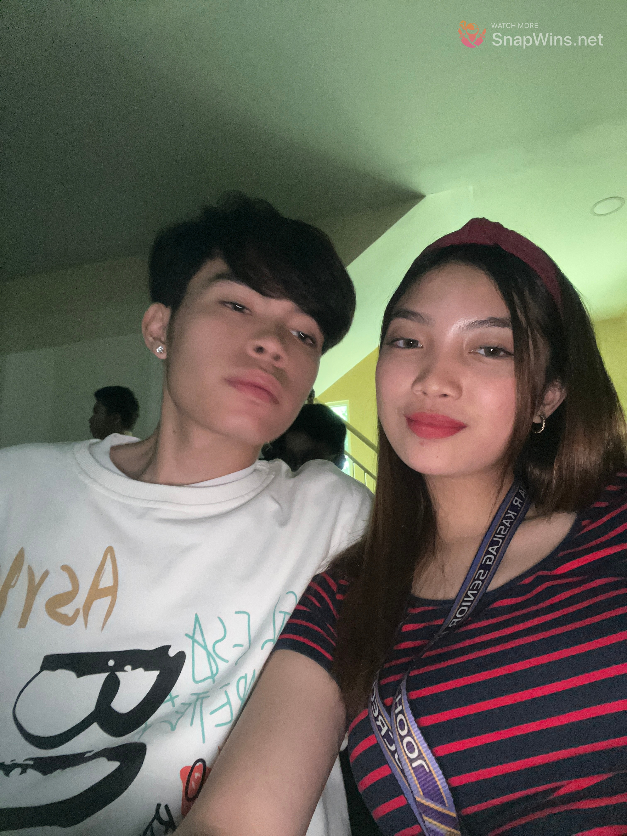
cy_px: 418
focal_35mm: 23
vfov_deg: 73.9
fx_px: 555
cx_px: 314
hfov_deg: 58.9
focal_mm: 2.71
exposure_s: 1/16
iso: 640
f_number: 2.2
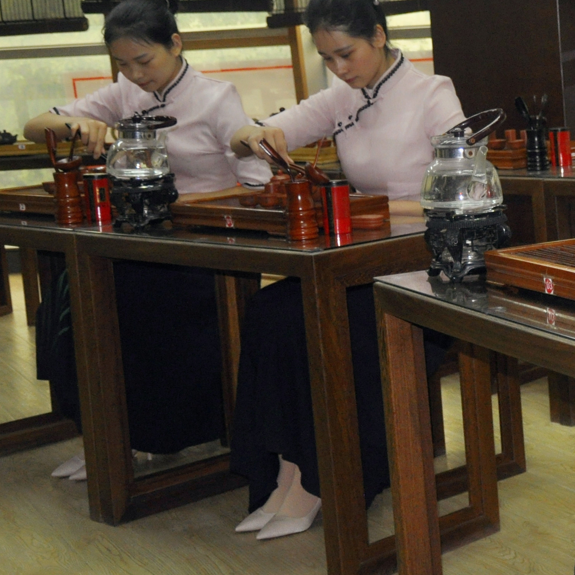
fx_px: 1635
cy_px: 219
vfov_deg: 19.9
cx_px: 745
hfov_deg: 18.6
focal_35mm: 87
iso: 800
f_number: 3.8
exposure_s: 1/60
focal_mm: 24
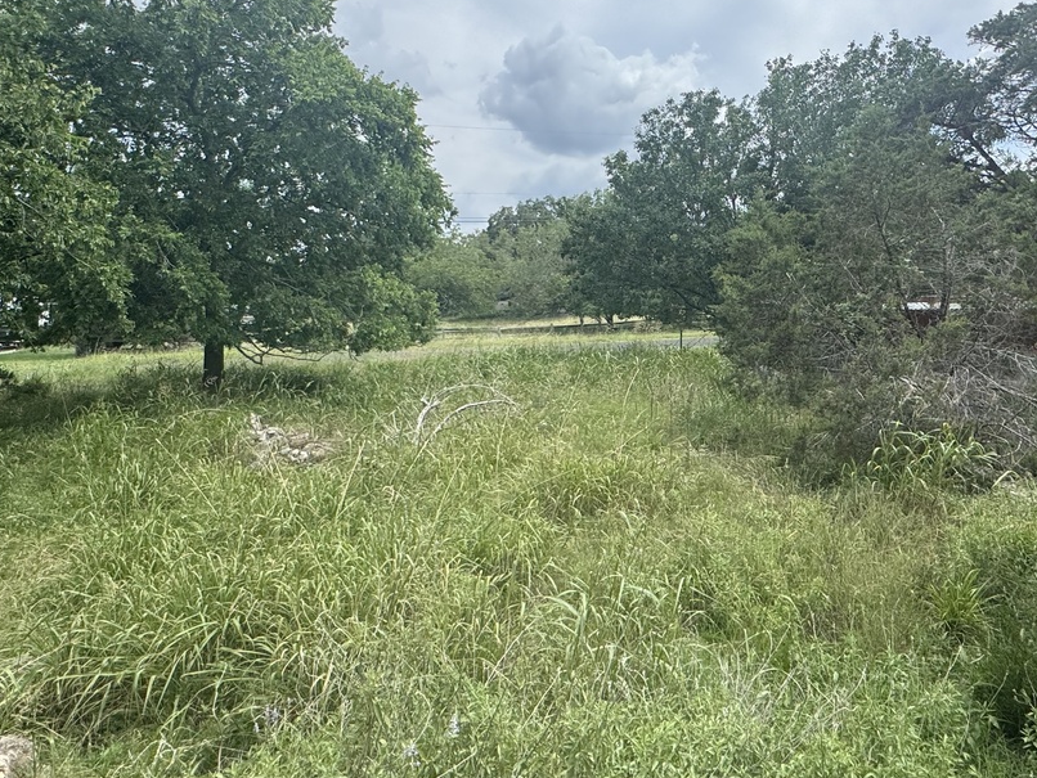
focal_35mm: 25
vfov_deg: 54.2
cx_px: 620
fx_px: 749
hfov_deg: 68.7
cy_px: 284
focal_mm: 2.22
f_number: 2.2
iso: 40
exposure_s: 1/968
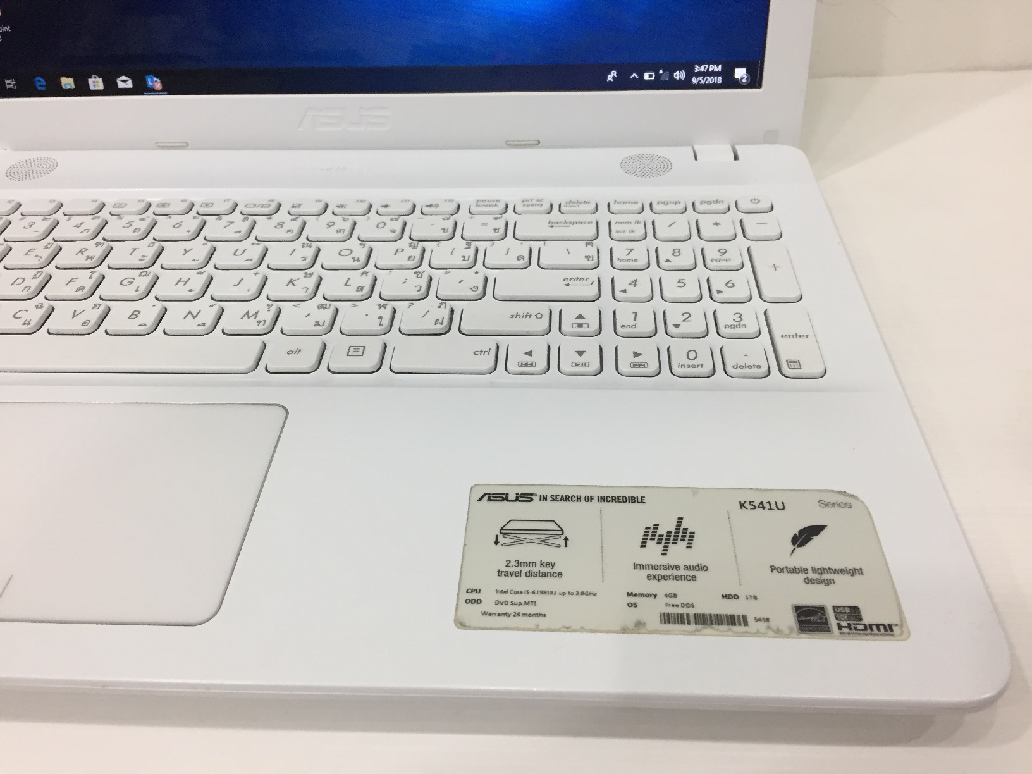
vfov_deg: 48.2
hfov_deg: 61.7
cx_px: 516
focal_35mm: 29
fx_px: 865
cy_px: 387
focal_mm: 4.15
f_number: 2.2
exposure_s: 1/33
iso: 50
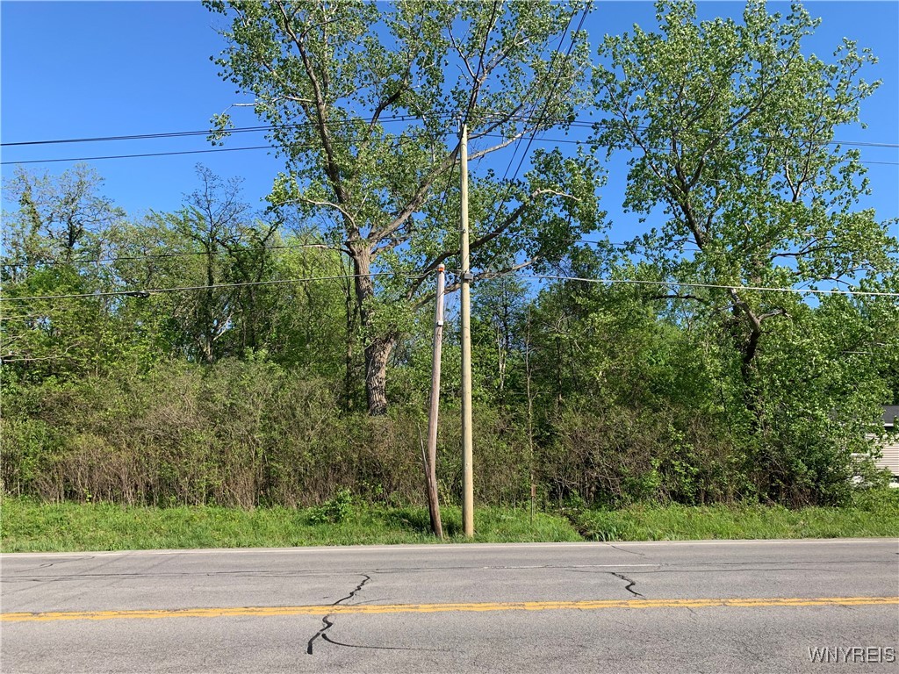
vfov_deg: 53.1
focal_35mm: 26
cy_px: 337
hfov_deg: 67.3
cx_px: 450
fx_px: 675
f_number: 1.8
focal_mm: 4.25
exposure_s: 1/1282
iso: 25
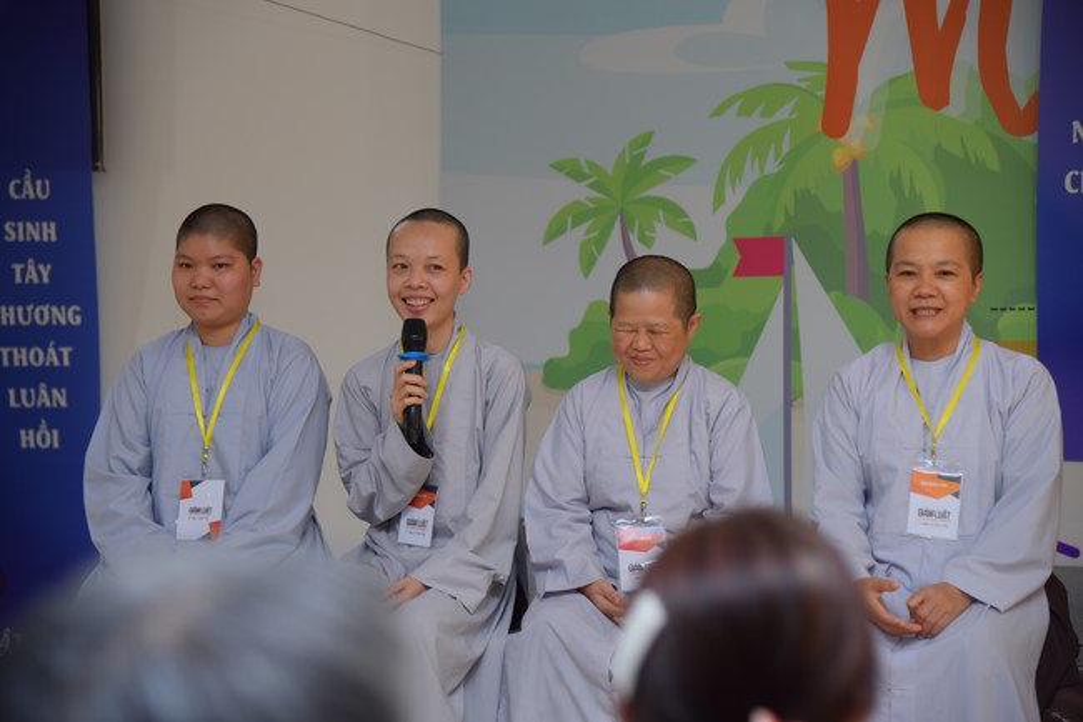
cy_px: 361
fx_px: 2466
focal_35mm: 82
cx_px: 542
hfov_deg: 24.8
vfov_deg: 16.6
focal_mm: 82
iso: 320
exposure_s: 1/125
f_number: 4
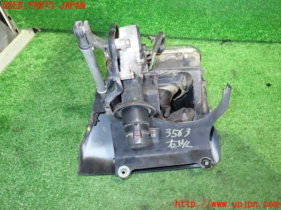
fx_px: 203
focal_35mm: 25
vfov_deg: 54.9
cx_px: 140
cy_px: 105
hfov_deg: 69.4
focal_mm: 4.5
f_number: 2
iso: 800
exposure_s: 1/30
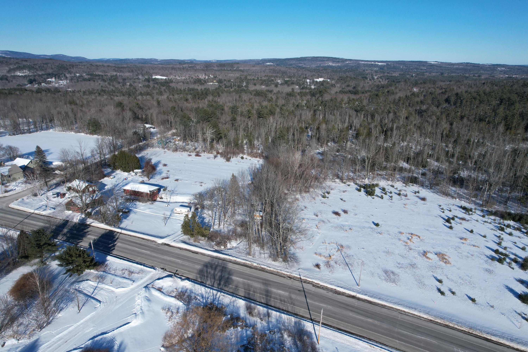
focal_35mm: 22
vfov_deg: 57.2
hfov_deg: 78.6
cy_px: 176
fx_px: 323
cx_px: 264
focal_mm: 8.38
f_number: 2.8
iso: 110
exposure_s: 1/2500
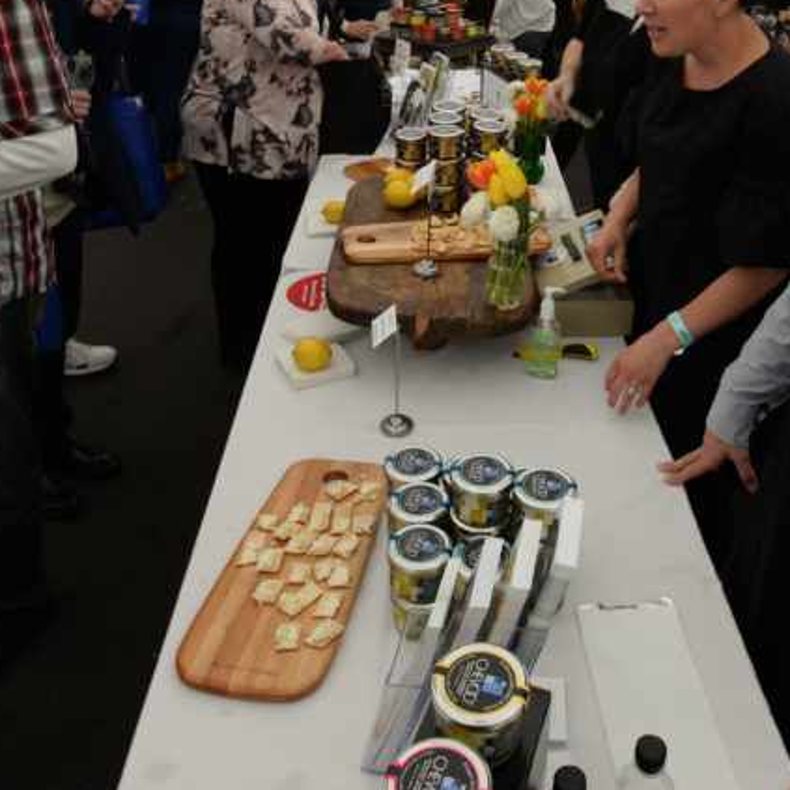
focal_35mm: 35
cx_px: 525
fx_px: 904
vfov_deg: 45.0
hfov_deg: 46.5
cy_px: 162
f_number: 11
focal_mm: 17
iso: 400
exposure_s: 1/60
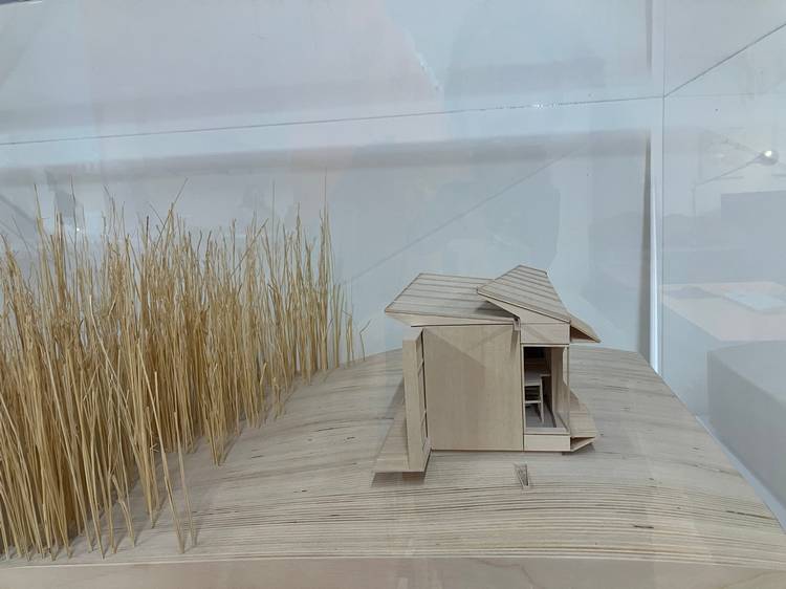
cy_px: 294
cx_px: 393
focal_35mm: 28
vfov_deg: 49.7
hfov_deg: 63.5
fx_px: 636
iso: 64
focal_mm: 3.99
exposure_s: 1/42
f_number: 1.8
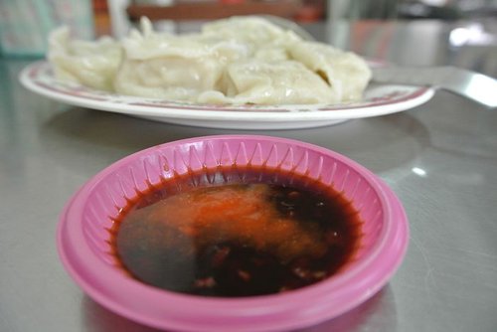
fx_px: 387
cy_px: 166
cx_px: 248
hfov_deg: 65.4
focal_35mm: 28
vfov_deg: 46.5
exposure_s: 1/40
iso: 800
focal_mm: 10.7
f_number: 3.5
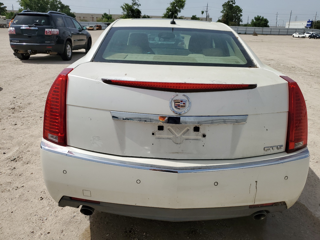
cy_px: 120
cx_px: 160
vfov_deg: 53.1
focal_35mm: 26
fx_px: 240
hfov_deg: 67.3
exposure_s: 1/10000
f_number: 1.5
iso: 50
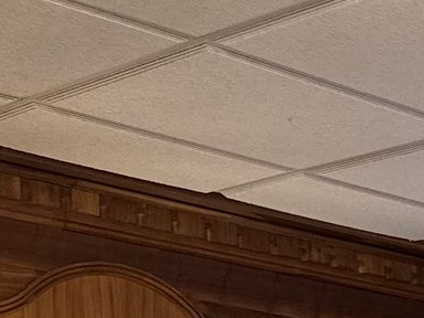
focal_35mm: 128
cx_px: 962
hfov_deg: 12.6
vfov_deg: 10.2
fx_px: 1568
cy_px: 752
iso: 125
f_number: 1.78
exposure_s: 1/60
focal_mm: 6.76
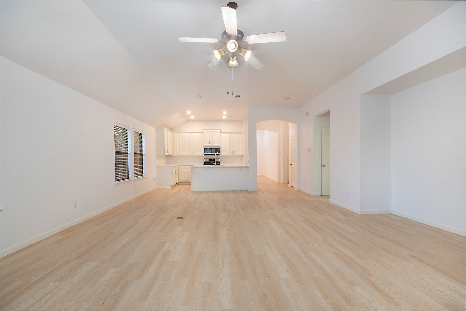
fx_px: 194
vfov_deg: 77.3
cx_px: 233
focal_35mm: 15
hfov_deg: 100.4
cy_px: 156
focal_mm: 10
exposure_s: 1/3
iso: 100
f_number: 11
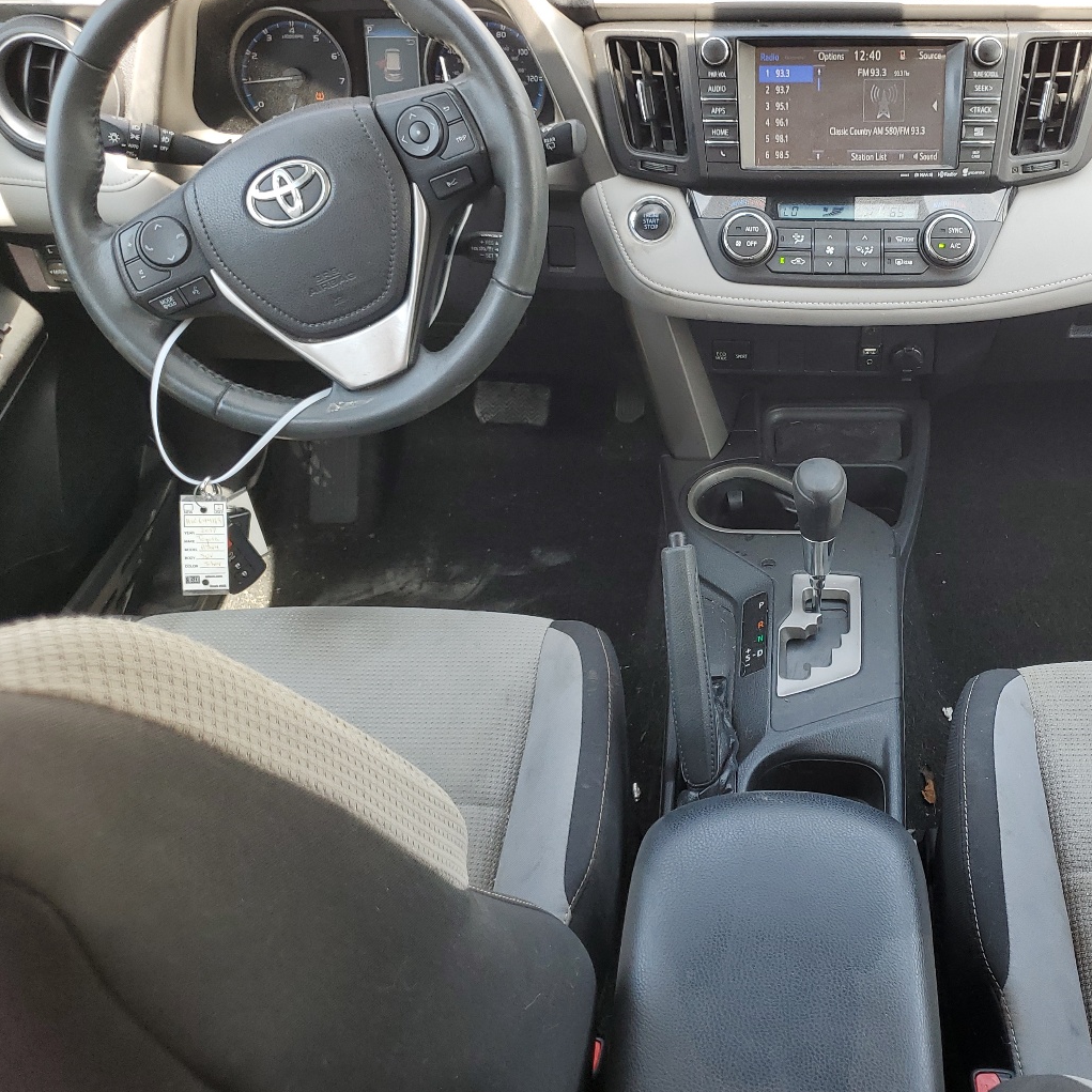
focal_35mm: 36
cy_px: 524
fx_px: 1285
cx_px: 768
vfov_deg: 46.0
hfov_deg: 45.0
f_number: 1.5
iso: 50
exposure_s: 1/149
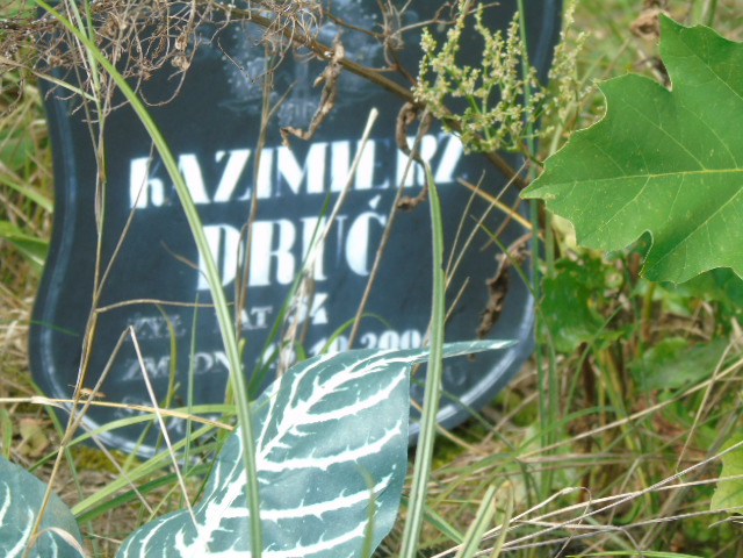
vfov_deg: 5.3
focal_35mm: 278
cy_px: 279
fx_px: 5967
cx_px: 372
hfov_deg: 7.1
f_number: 4.9
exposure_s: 1/125
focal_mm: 50
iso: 160
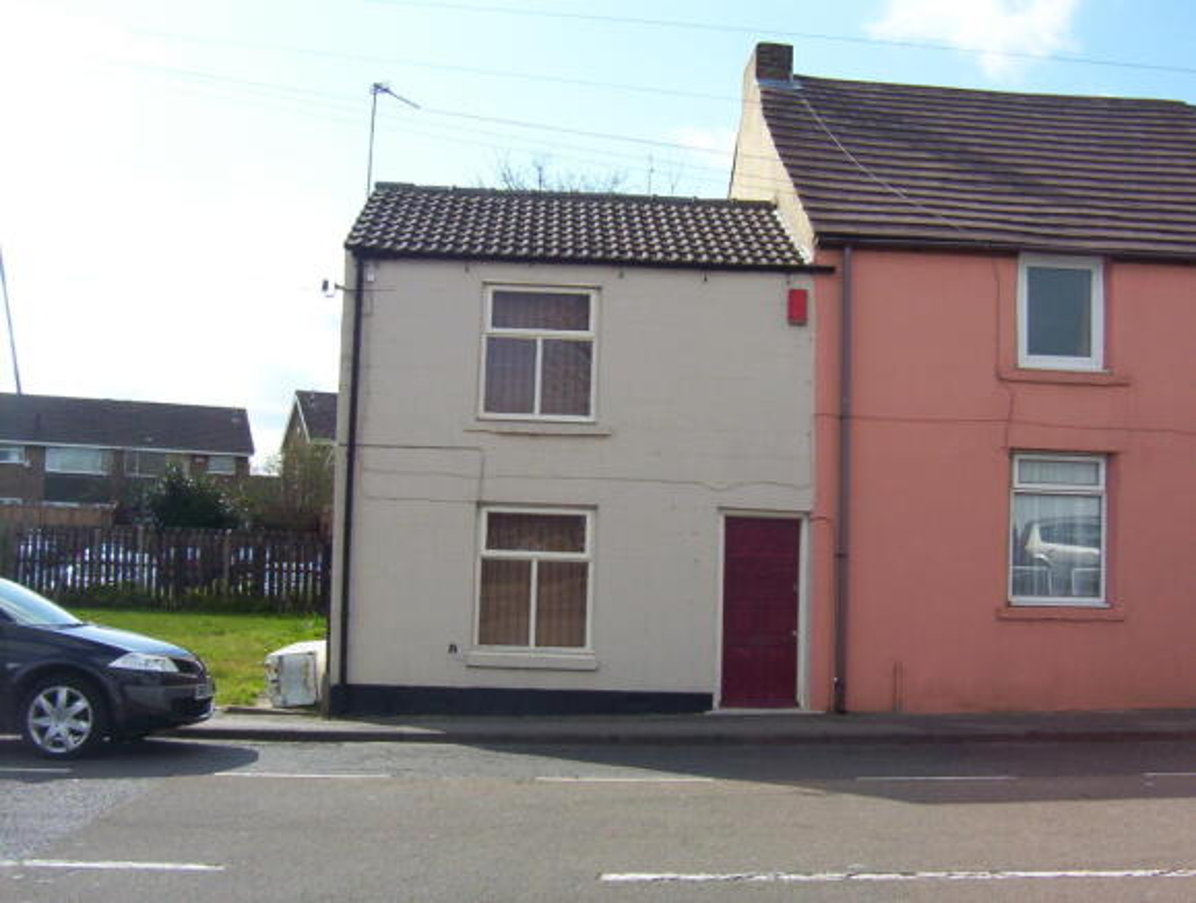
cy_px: 452
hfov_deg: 51.3
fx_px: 1247
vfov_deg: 39.8
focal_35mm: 36
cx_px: 598
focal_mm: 5.54
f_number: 5.24
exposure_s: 1/463
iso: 100
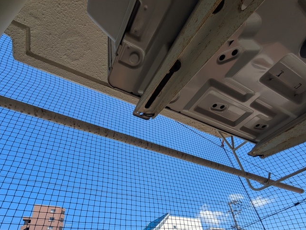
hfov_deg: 78.4
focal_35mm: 21
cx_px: 129
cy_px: 172
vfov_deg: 60.1
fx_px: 186
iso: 46
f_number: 2.2
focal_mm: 1.83
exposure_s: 1/1504
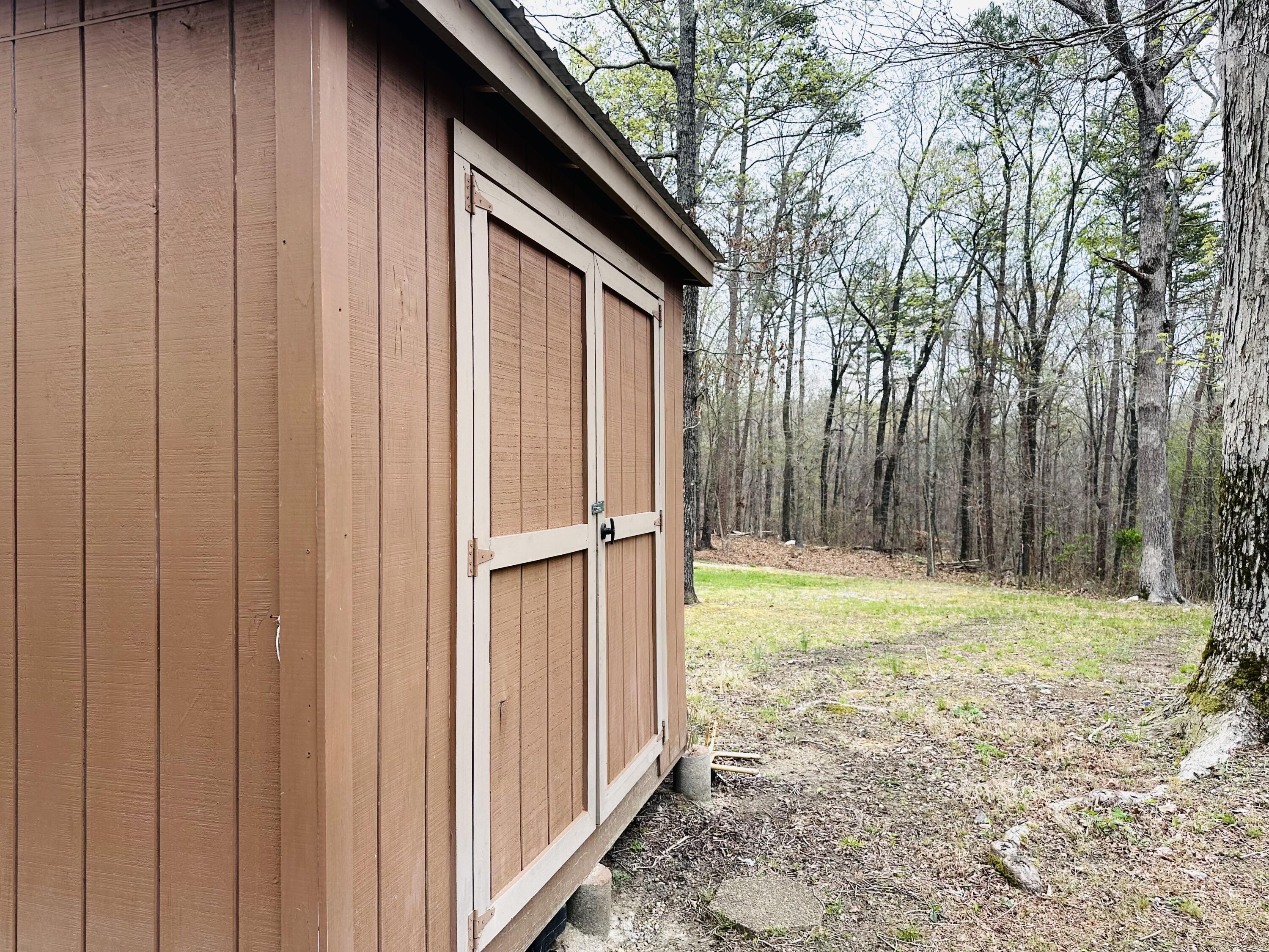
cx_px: 634
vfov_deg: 56.8
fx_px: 880
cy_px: 476
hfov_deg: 71.6
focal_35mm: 24
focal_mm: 6.86
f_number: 1.78
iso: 80
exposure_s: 1/558
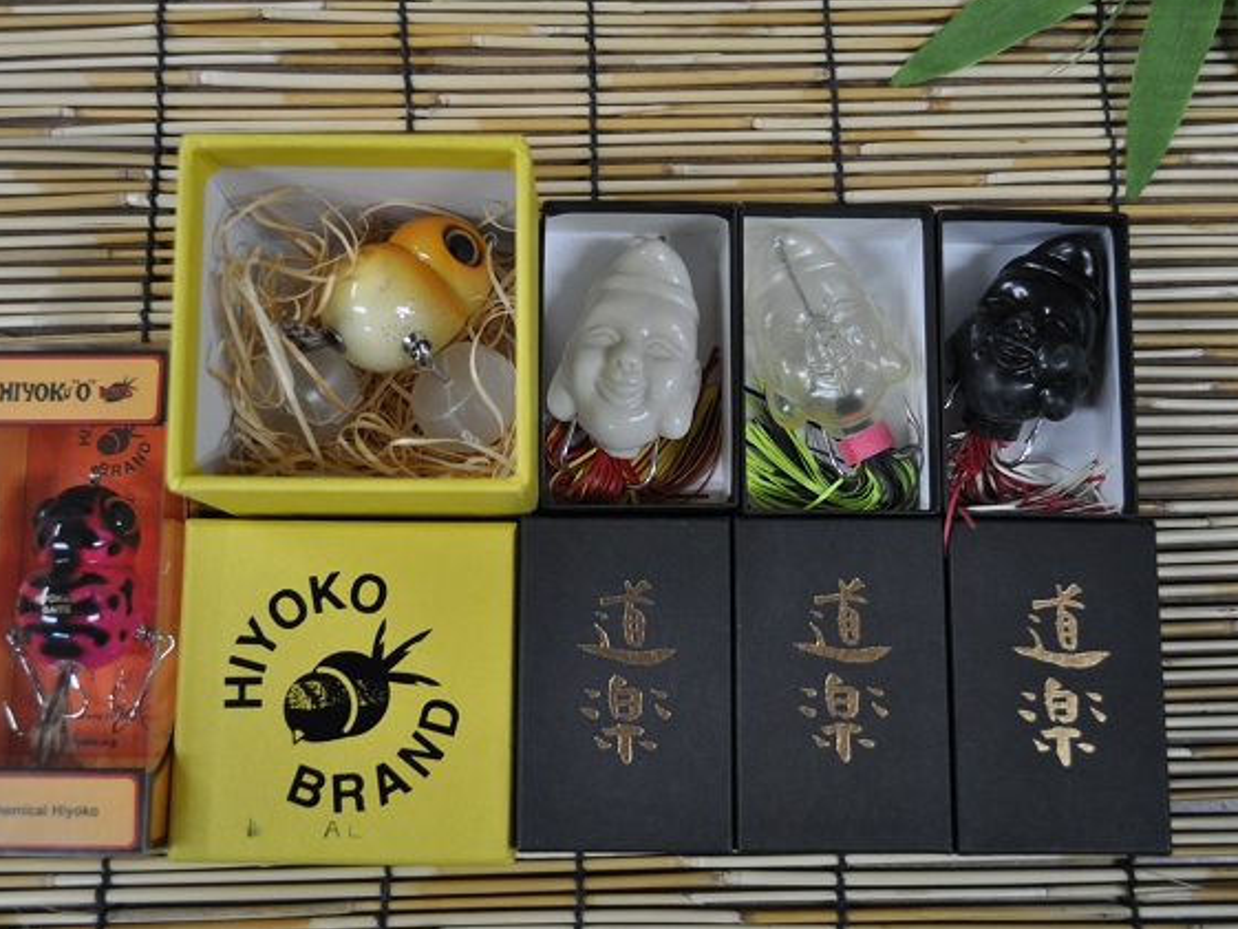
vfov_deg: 33.6
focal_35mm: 43
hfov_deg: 43.8
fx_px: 1538
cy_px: 461
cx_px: 596
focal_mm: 26
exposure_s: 1/60
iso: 900
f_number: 4.2
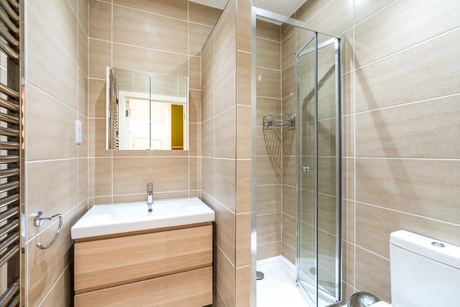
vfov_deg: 73.8
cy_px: 154
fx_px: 205
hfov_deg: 96.7
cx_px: 230
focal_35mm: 16
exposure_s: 1/2
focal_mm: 16
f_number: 7.1
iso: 250
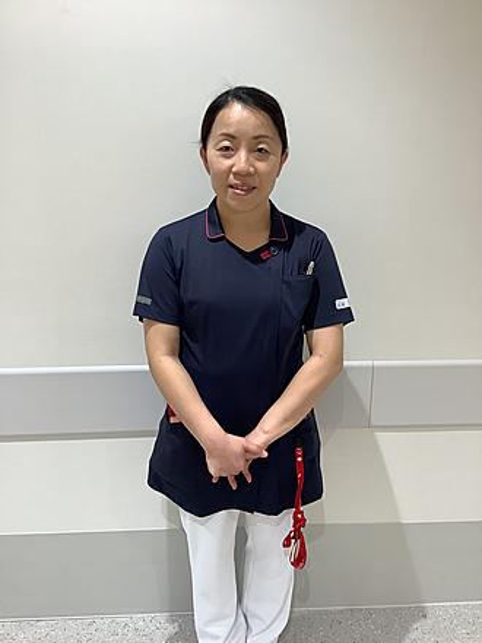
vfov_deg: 58.4
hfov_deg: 45.4
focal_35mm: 31
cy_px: 322
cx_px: 241
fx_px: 576
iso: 80
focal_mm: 3.3
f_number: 2.4
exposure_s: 1/50
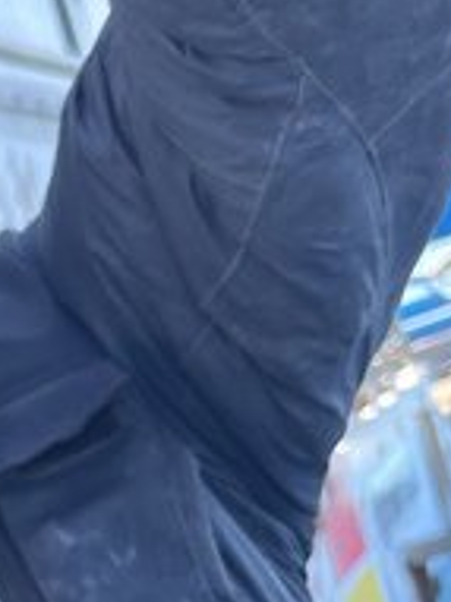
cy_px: 867
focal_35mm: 116
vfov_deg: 15.8
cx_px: -268
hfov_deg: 12.0
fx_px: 2017
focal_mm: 5.1
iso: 50
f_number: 1.6
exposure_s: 1/285
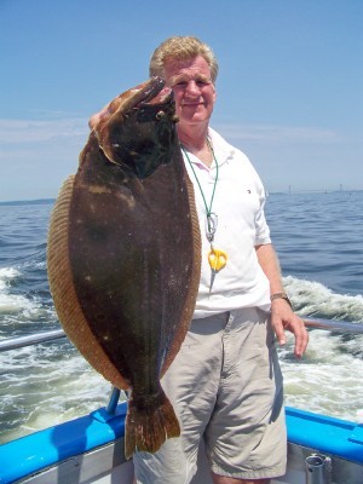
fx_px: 503
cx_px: 182
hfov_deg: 39.7
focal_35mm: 36
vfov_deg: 51.4
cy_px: 242
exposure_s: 1/800
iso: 64
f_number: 4
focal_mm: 5.85
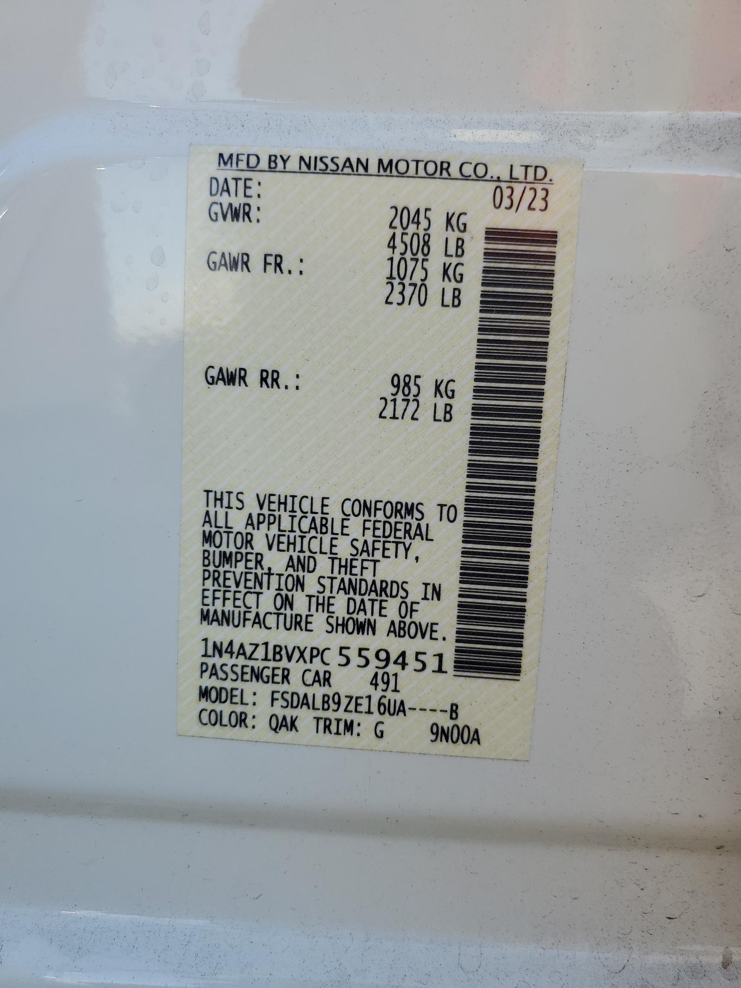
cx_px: 370
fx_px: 742
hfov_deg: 53.1
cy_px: 494
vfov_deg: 67.3
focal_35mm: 26
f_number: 1.5
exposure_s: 1/667
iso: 50
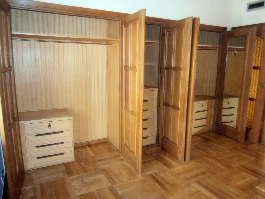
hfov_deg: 67.3
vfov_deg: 53.1
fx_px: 199
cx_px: 132
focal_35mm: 26
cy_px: 100
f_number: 2.8
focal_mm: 4.7
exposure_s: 1/30
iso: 200
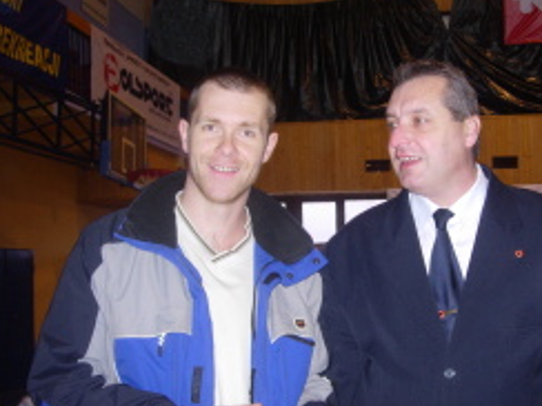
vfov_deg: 26.0
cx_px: 364
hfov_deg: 34.0
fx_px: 877
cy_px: 248
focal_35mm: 56
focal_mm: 7.8
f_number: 2.8
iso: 79
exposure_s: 1/64
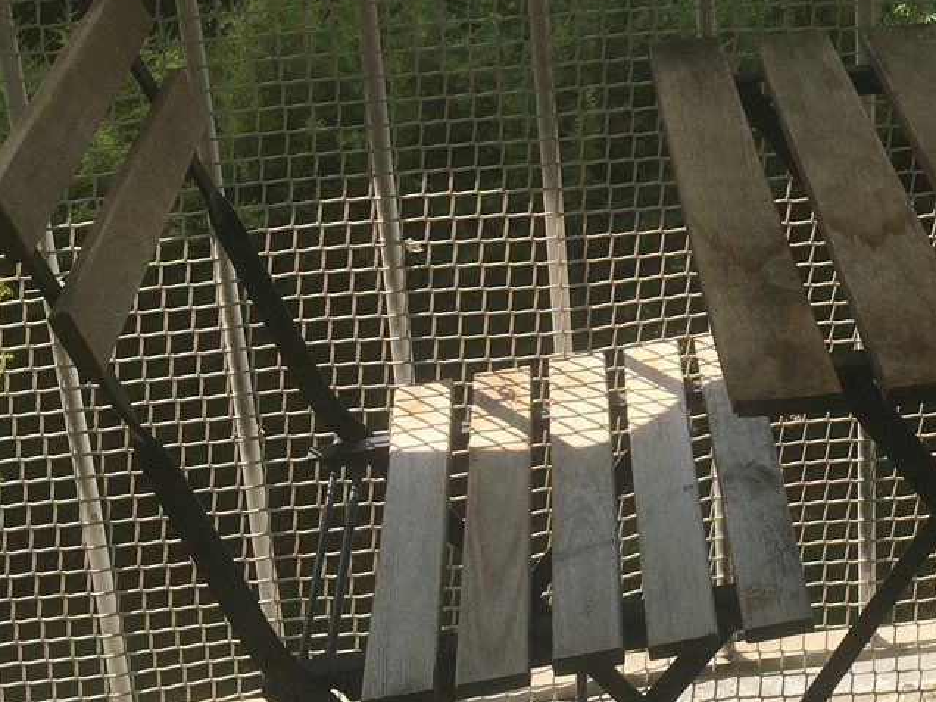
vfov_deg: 19.8
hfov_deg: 25.5
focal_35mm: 73
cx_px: 917
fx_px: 1974
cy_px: 82
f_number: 2.2
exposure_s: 1/1374
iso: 25
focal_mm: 4.15
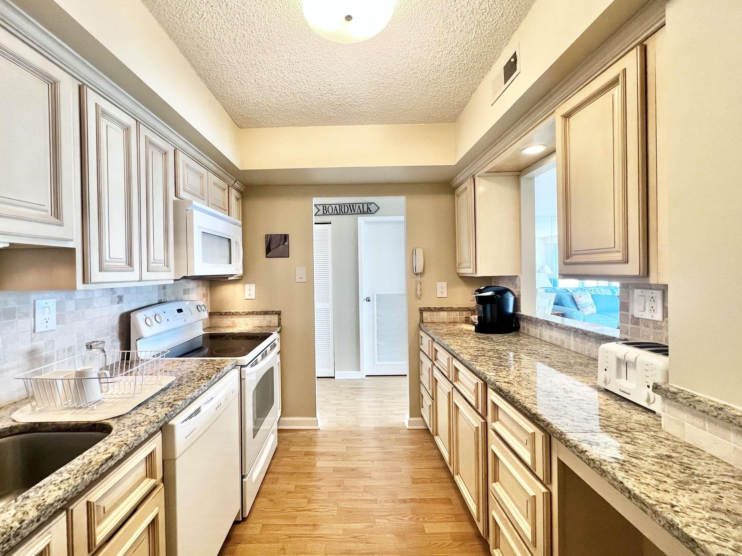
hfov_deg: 101.9
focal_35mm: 14
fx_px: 300
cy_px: 276
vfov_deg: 85.7
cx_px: 348
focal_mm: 1.57
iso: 200
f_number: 1.8
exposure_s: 1/120
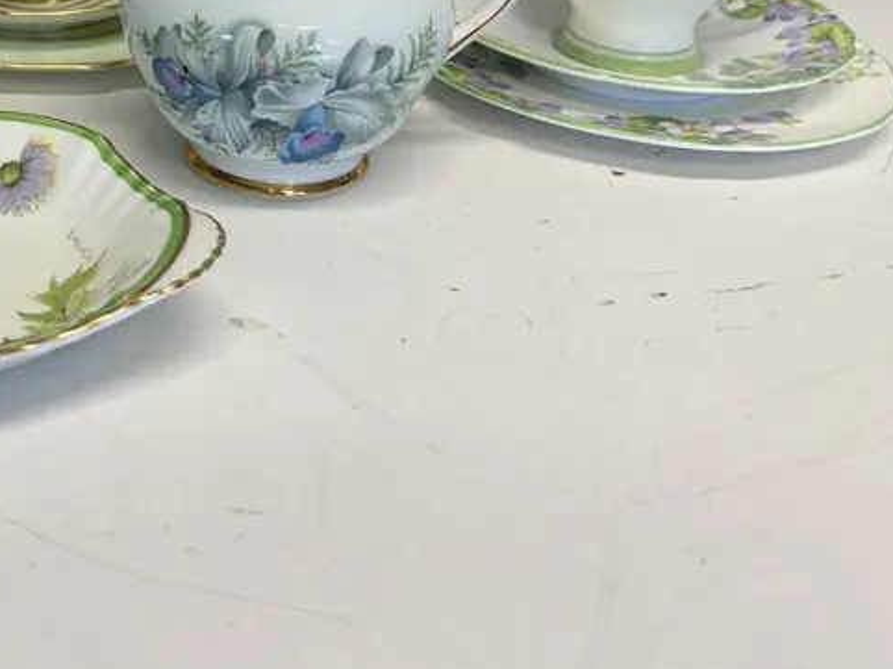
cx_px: 100
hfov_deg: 35.4
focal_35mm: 51
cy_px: -20
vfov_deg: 26.8
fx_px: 1315
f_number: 1.78
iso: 64
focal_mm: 6.86
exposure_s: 1/100
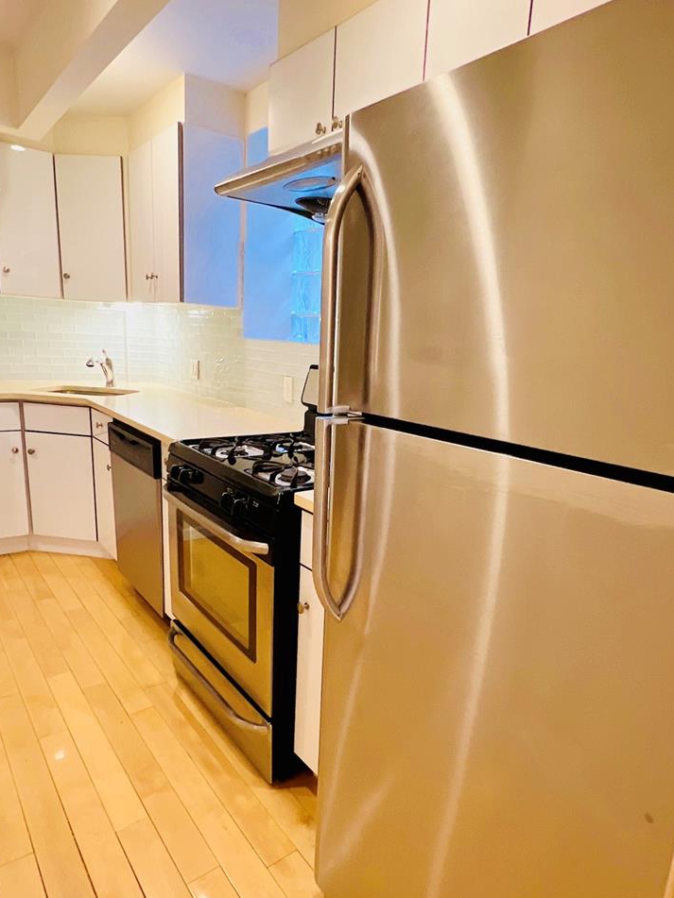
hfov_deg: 63.3
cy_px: 483
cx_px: 365
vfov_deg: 78.9
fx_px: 545
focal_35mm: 21
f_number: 1.8
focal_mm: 1.57
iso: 400
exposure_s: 1/60
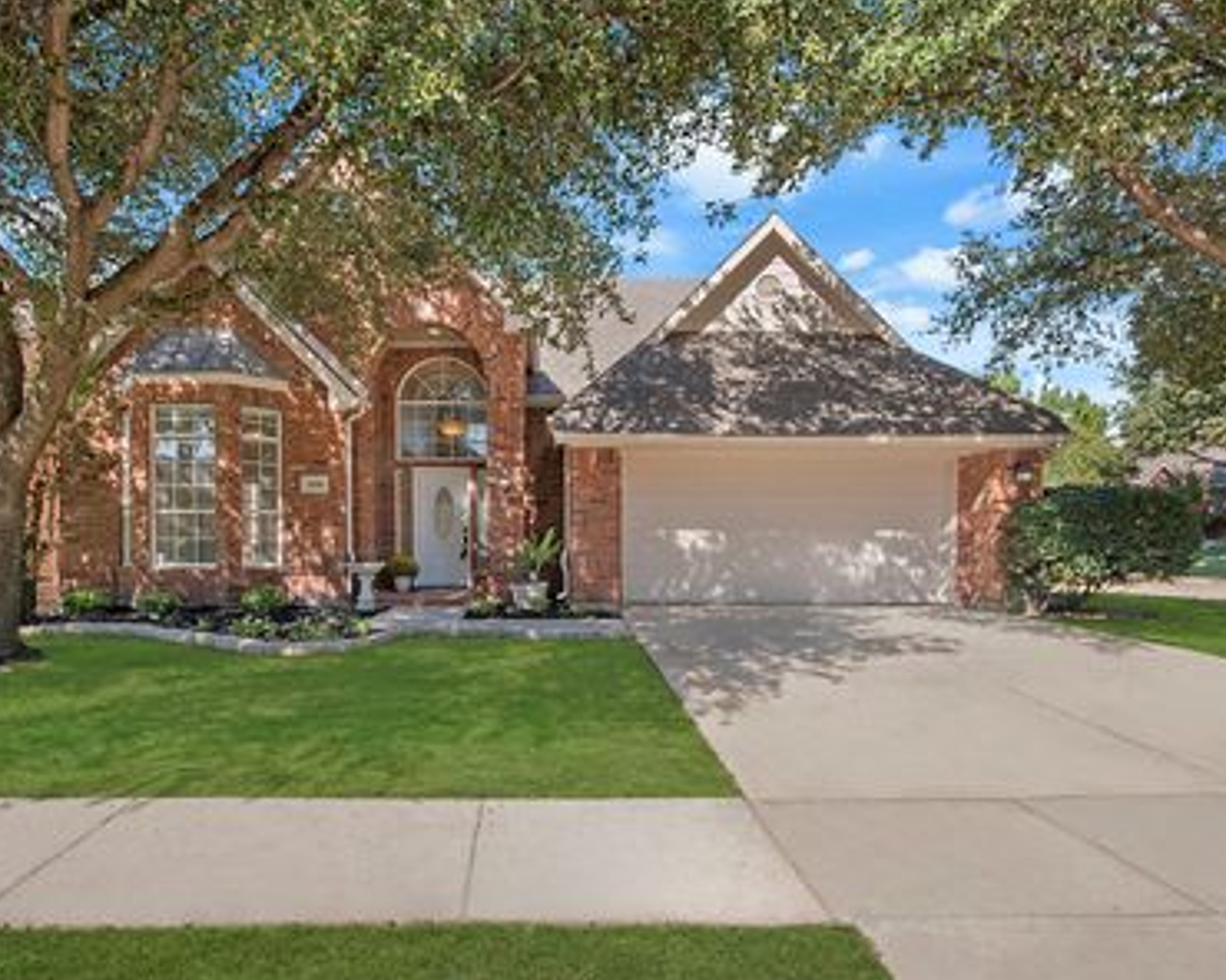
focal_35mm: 19
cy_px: 535
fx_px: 689
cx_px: 537
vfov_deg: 70.7
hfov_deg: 82.9
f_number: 11
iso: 100
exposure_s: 1/50
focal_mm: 10
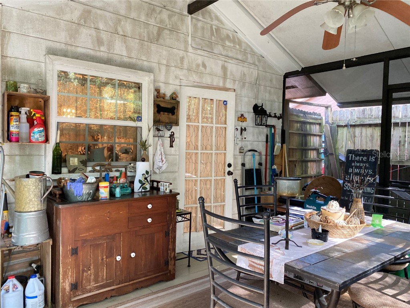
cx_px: 205
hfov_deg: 67.3
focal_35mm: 26
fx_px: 308
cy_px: 154
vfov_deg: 53.1
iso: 250
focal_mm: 4.25
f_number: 1.8
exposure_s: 1/60
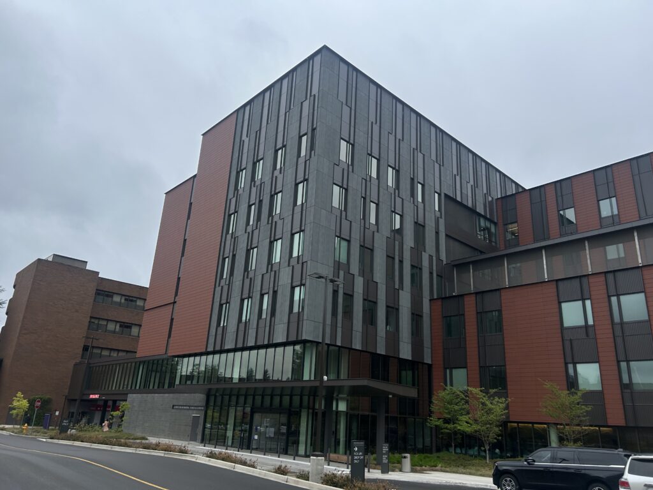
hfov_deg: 67.3
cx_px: 326
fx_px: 490
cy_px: 245
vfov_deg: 53.1
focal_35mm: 26
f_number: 1.5
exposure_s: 1/4630
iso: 50
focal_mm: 5.7
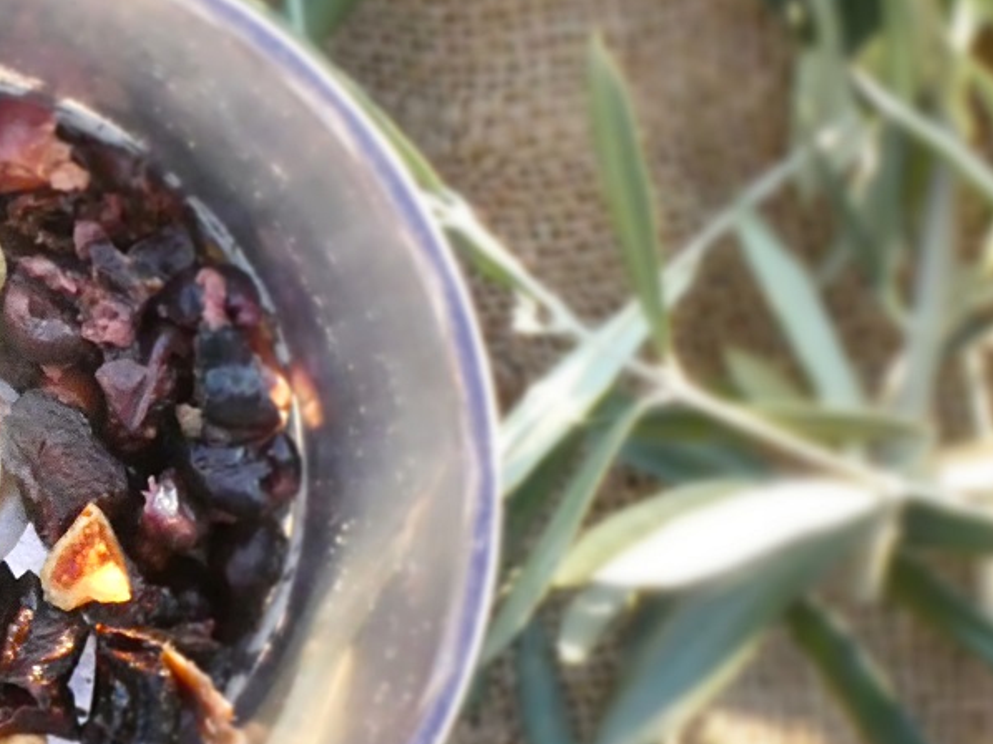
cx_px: -20
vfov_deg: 6.0
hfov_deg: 8.0
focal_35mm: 246
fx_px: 7054
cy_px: 255
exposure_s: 1/80
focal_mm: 17.5
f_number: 8
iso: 1250
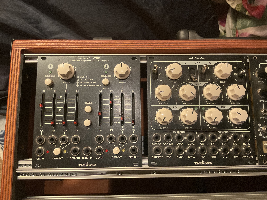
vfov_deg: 48.2
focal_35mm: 29
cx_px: 134
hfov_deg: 61.7
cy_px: 100
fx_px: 224
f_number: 1.8
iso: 320
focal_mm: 3
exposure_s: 1/25
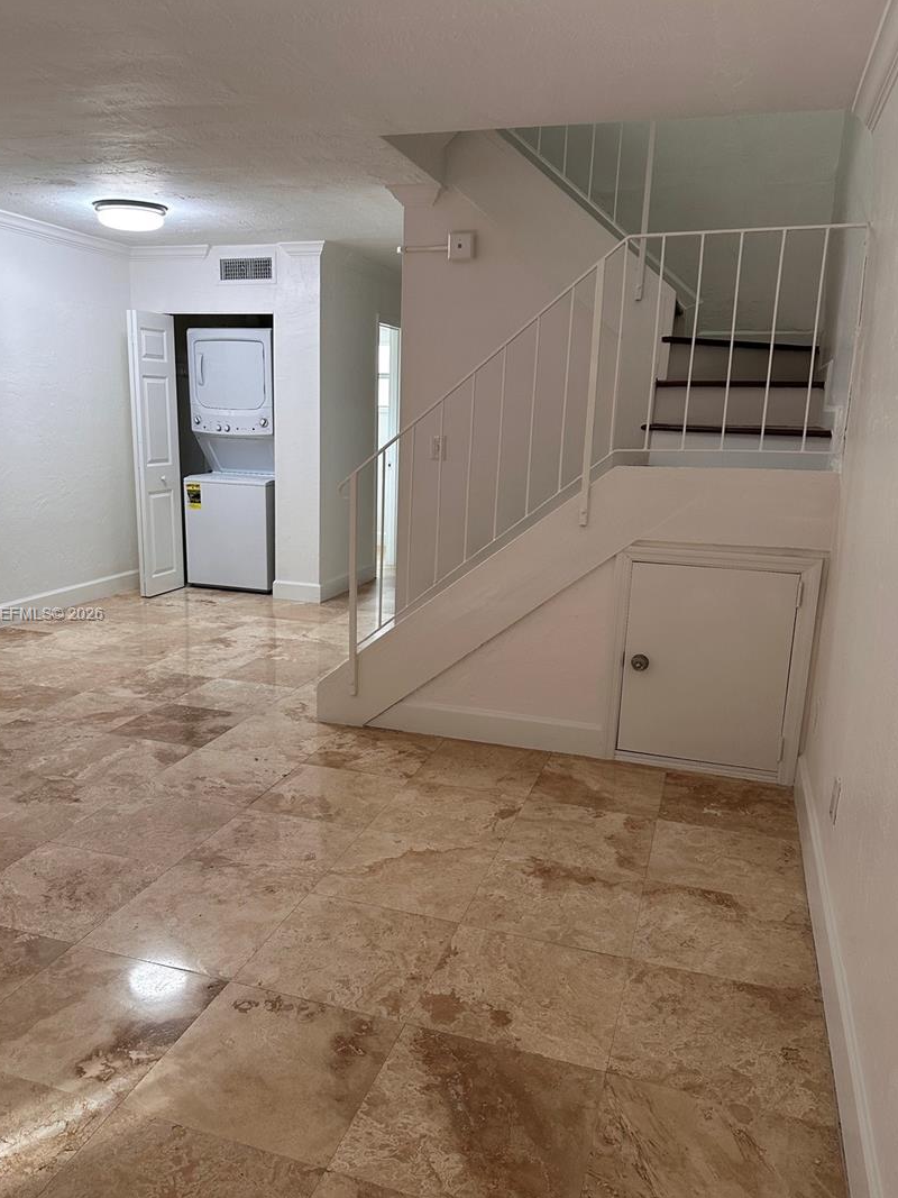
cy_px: 615
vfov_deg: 65.3
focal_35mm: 27
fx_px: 934
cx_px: 401
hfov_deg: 51.2
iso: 125
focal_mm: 6.86
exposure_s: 1/60
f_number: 1.78
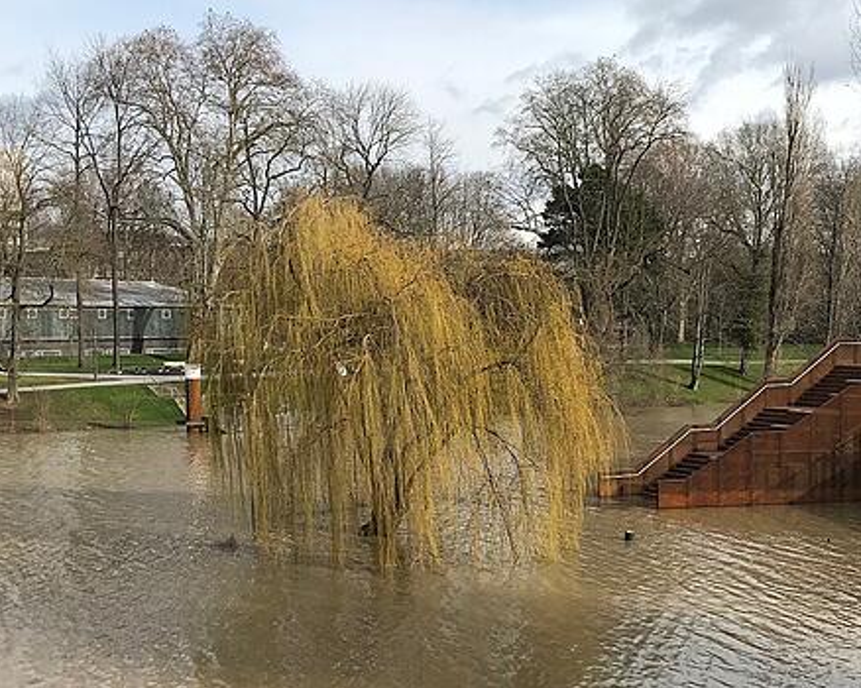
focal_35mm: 52
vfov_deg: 29.0
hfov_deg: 36.0
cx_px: 426
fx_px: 1324
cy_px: 424
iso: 20
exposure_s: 1/2083
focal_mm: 3.99
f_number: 1.8
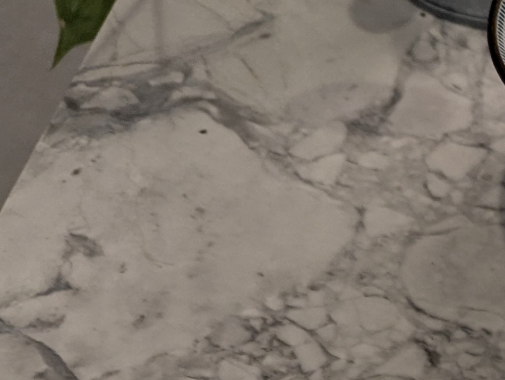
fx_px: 1505
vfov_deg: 12.7
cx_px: 1012
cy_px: 746
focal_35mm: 103
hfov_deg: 15.3
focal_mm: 6.81
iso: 181
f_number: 1.85
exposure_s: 1/50
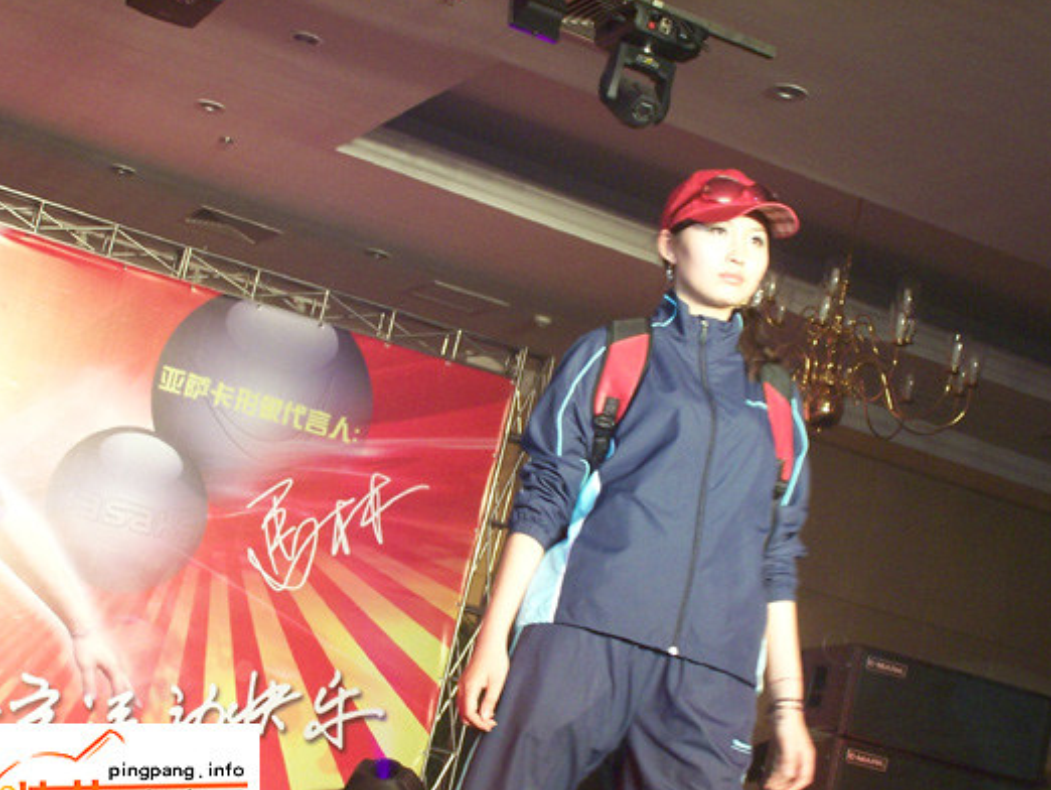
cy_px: 427
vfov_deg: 19.2
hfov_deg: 25.3
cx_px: 572
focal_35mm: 77
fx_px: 2339
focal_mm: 11.1
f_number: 3.2
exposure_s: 1/60
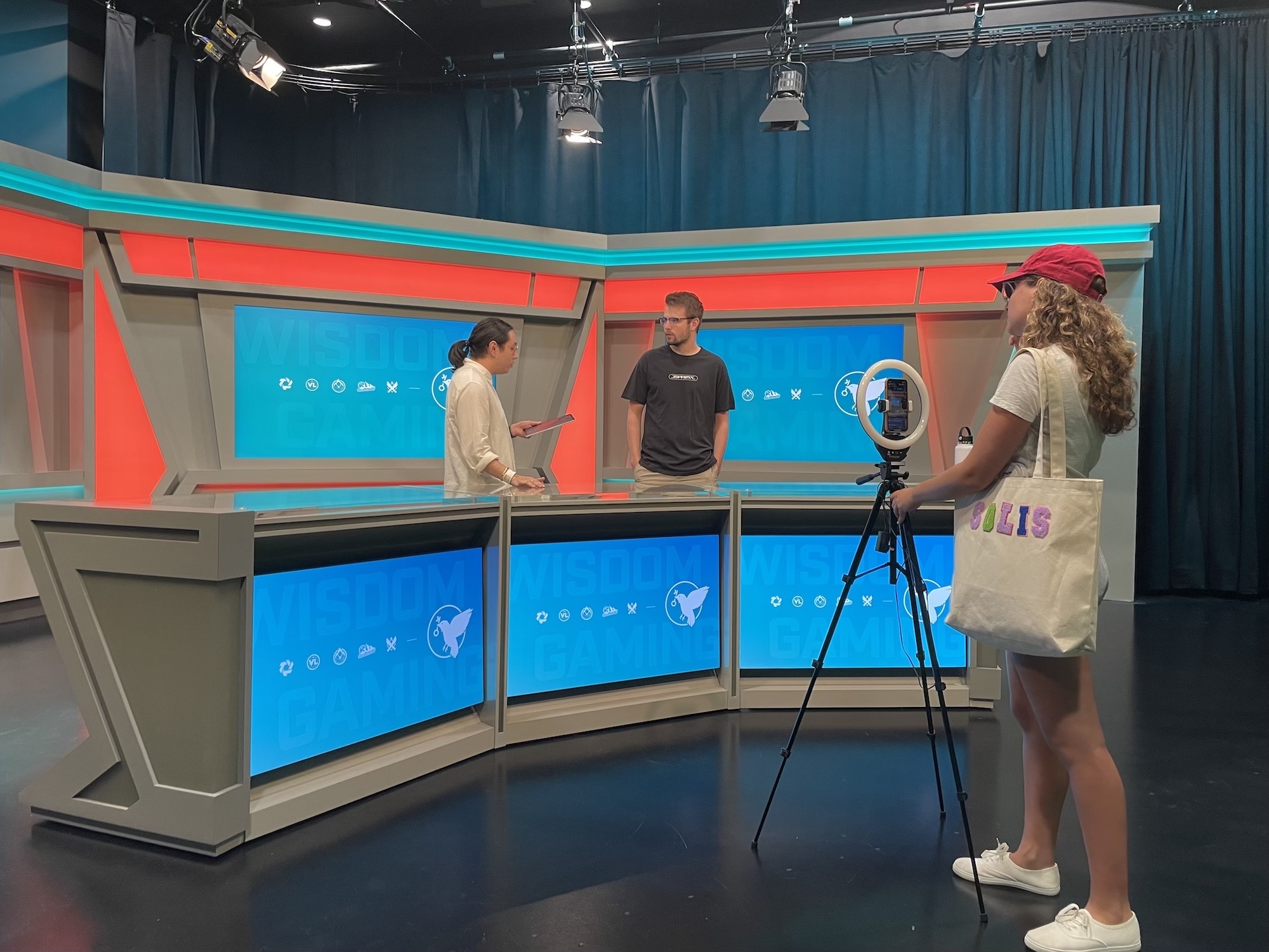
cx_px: 634
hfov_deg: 67.3
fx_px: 953
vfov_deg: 53.1
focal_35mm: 26
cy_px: 476
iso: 100
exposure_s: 1/60
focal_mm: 4.2
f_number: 1.6
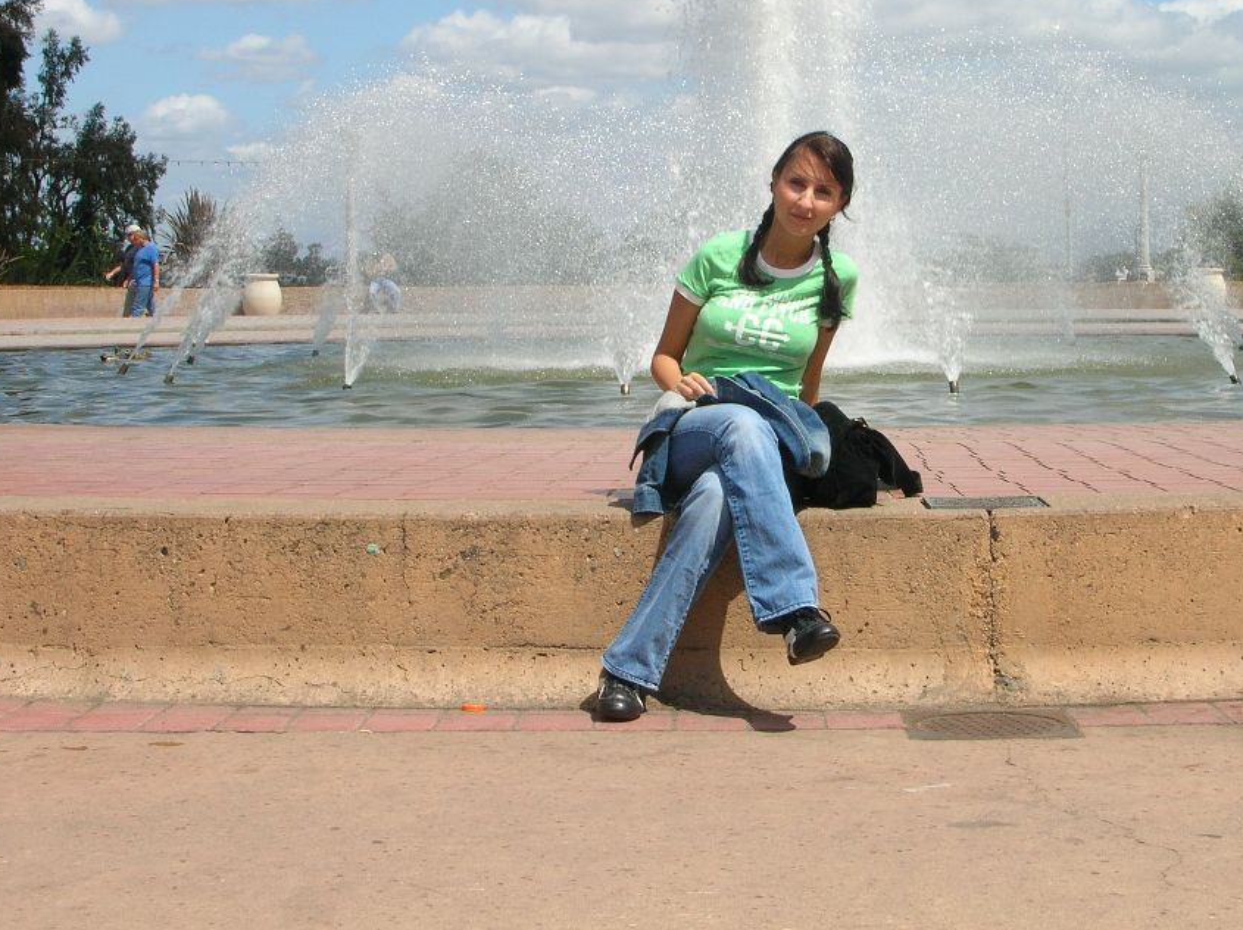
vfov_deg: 22.5
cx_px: 797
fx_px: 2332
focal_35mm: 65
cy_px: 313
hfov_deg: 29.7
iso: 50
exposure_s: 1/264
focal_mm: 8
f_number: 6.4
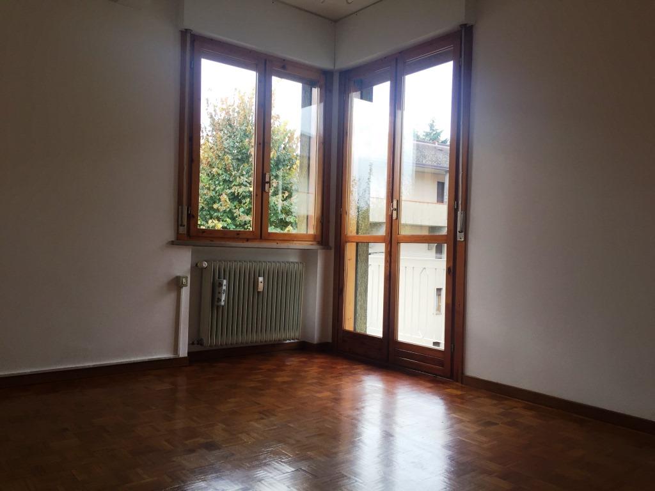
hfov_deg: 61.7
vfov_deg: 48.2
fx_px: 549
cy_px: 246
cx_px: 328
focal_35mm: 29
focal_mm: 4.15
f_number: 2.2
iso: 50
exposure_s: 1/100
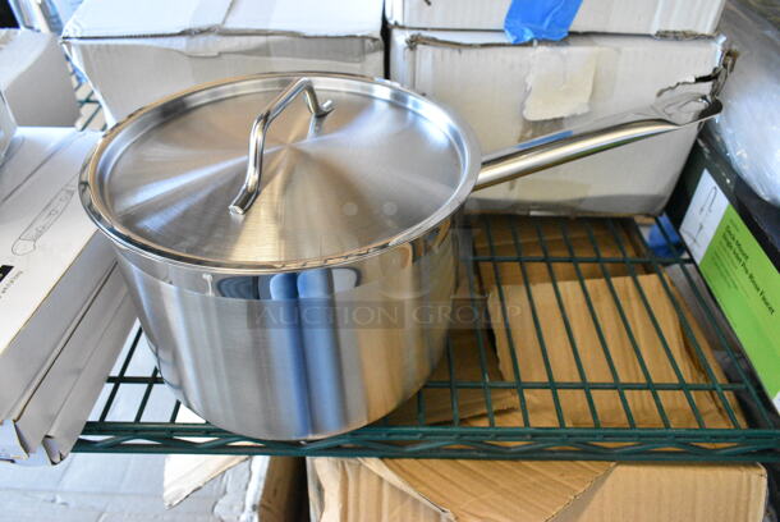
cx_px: 390
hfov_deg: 67.3
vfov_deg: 48.0
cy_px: 261
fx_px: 586
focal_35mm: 27
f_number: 6.3
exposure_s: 1/160
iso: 6400
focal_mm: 18
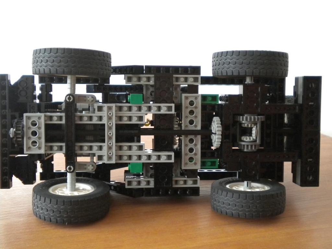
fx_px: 499
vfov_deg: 28.0
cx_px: 166
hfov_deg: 36.8
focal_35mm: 52
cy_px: 124
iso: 400
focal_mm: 9.3
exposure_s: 1/87.3
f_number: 3.9
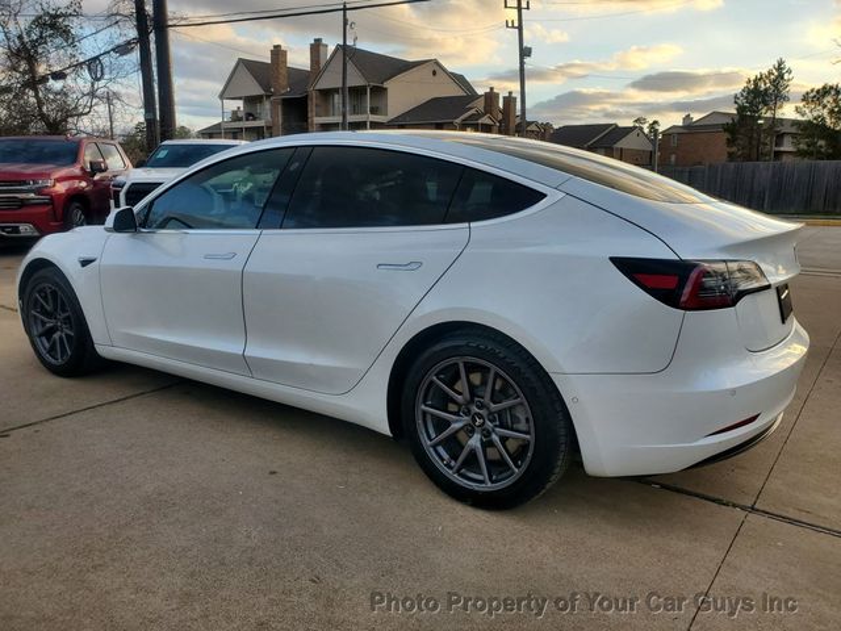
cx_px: 420
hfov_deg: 67.3
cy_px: 316
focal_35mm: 26
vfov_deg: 53.1
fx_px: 632
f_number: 2.4
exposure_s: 1/507
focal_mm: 4.3
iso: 50
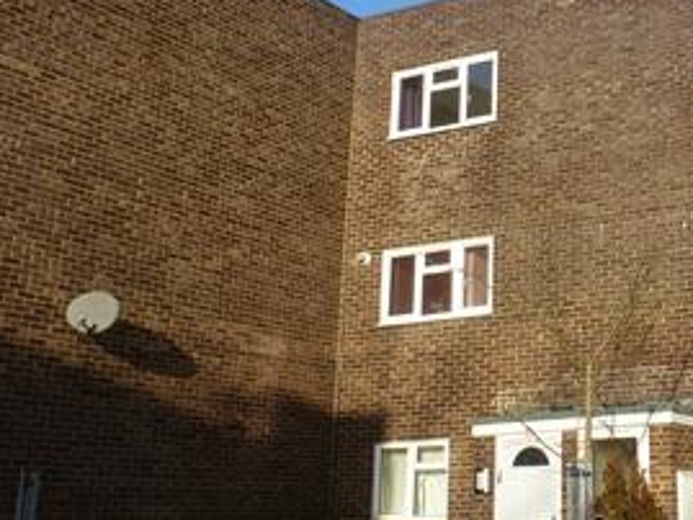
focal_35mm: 57
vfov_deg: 25.3
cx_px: 690
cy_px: 116
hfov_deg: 31.3
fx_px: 1142
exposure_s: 1/500
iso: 100
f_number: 4
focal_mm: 4.3
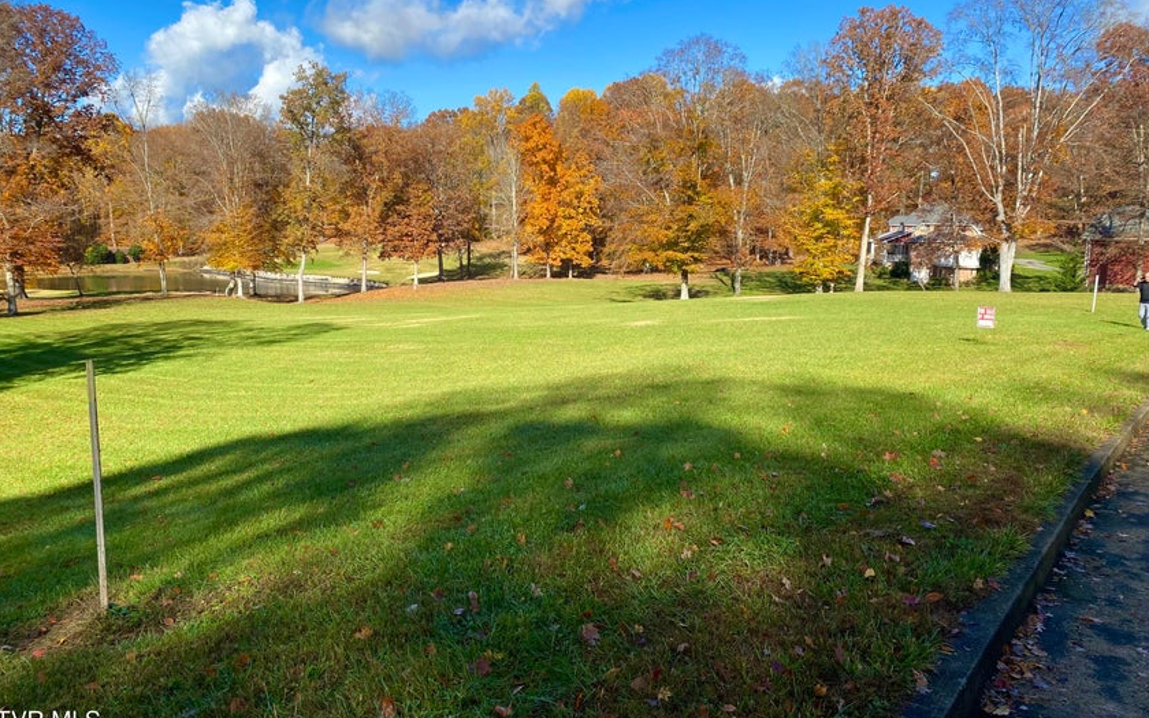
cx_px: 577
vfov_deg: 44.5
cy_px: 323
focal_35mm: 28
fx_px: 877
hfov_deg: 66.5
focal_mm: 4.25
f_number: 1.8
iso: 32
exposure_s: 1/1754
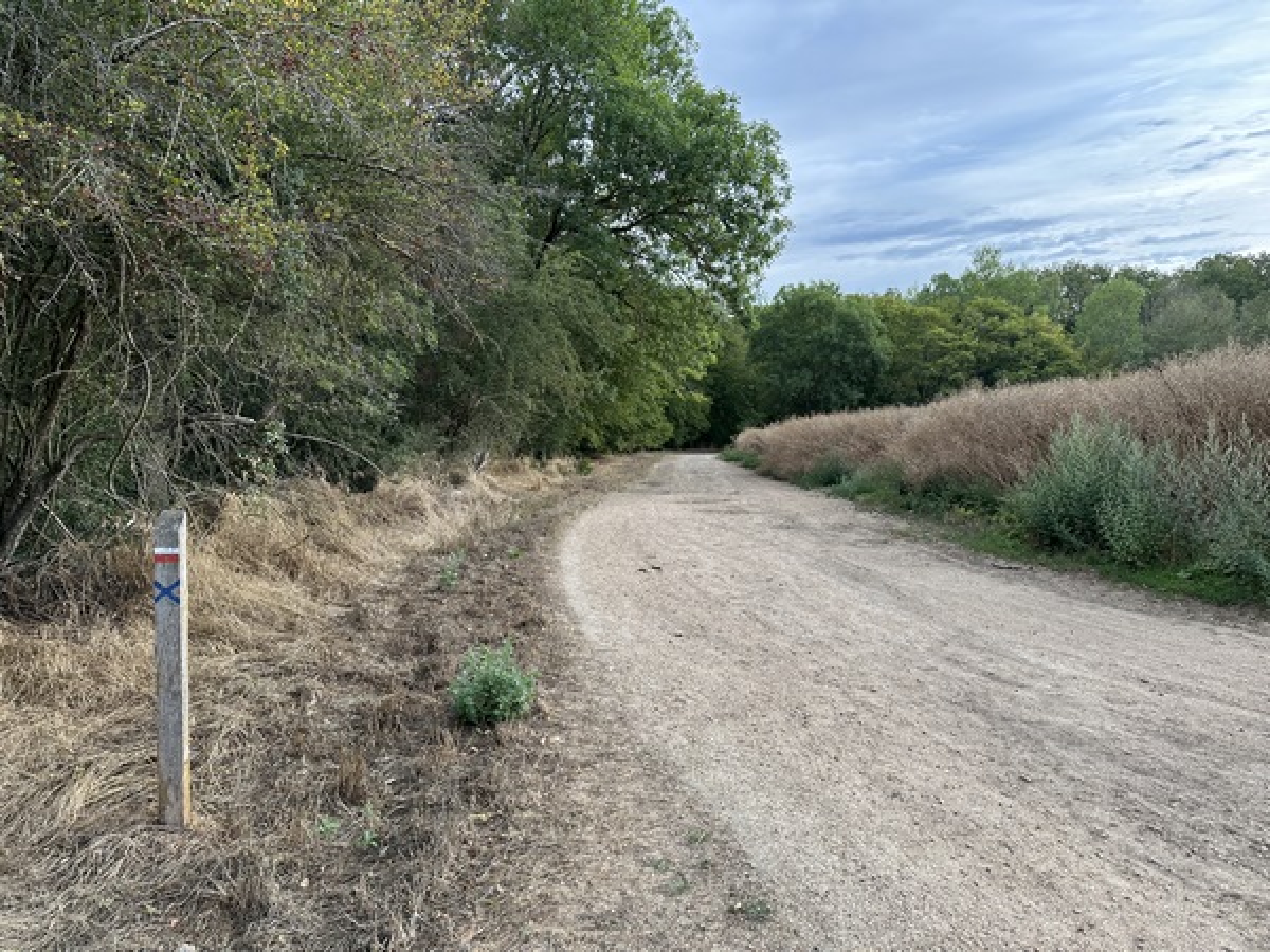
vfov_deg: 56.8
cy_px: 476
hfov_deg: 71.6
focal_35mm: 24
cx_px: 635
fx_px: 881
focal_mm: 6.86
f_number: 1.78
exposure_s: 1/718
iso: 80
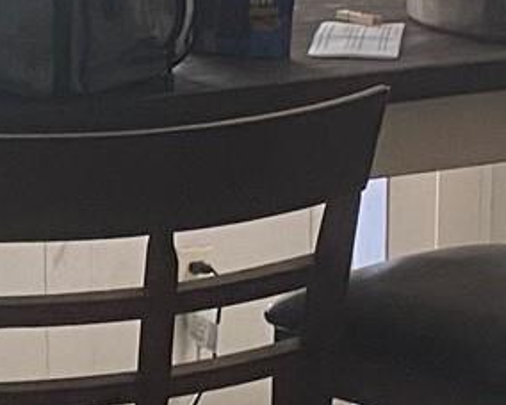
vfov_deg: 8.4
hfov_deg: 10.5
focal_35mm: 183
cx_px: 50
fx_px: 2740
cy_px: 211
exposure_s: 1/60
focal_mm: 4.25
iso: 200
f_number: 1.8
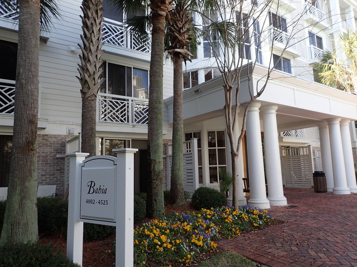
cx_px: 178
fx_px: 258
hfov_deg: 69.4
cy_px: 134
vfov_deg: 54.9
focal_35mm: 25
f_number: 2.8
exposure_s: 1/250
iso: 100
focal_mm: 4.5
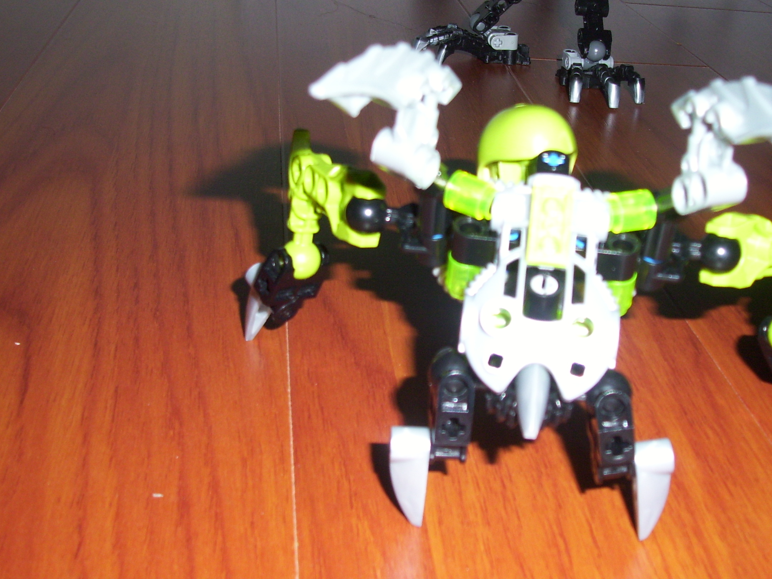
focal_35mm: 52
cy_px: 306
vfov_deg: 28.0
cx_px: 441
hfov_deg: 36.8
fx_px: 1160
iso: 80
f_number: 2.9
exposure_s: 1/40
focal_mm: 5.7
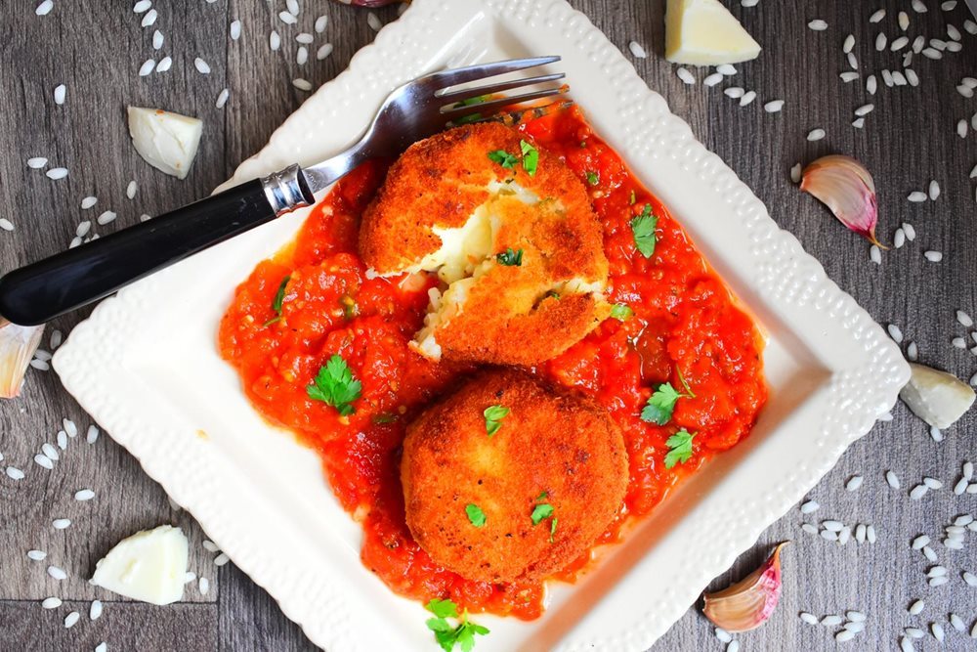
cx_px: 488
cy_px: 326
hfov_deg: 47.9
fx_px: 1099
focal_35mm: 40
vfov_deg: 33.0
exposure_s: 1/60
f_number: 4
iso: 1250
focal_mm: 27
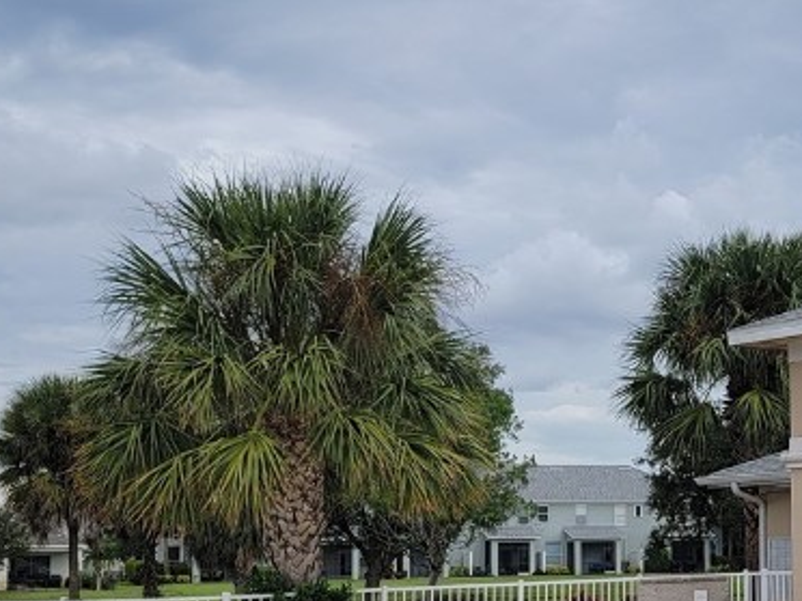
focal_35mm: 66
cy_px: 444
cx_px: 765
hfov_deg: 28.0
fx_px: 1529
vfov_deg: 22.1
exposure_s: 1/1276
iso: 16
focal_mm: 6.7
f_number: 1.8
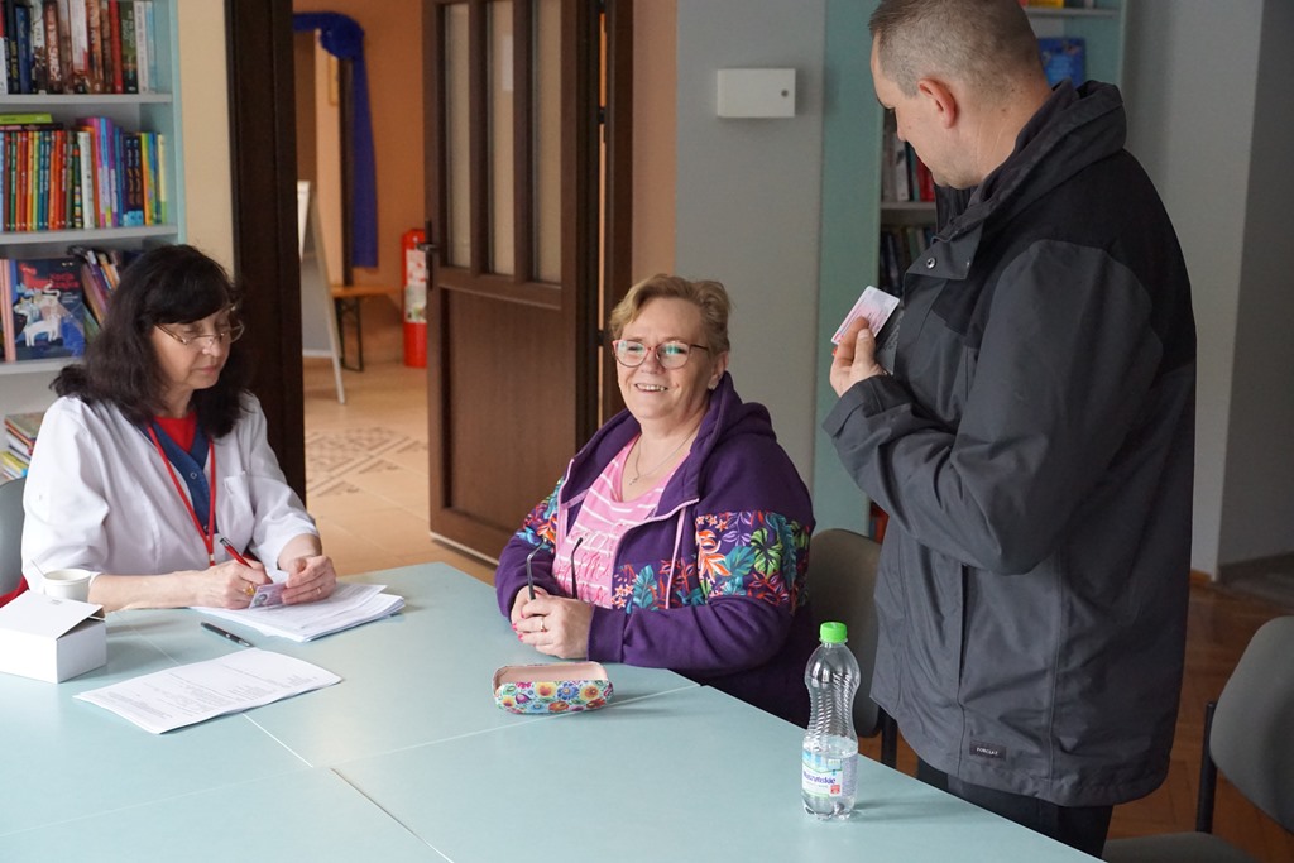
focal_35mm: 45
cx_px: 647
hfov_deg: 43.6
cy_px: 432
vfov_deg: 29.9
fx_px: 1618
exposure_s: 1/160
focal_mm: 30
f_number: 4
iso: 2500
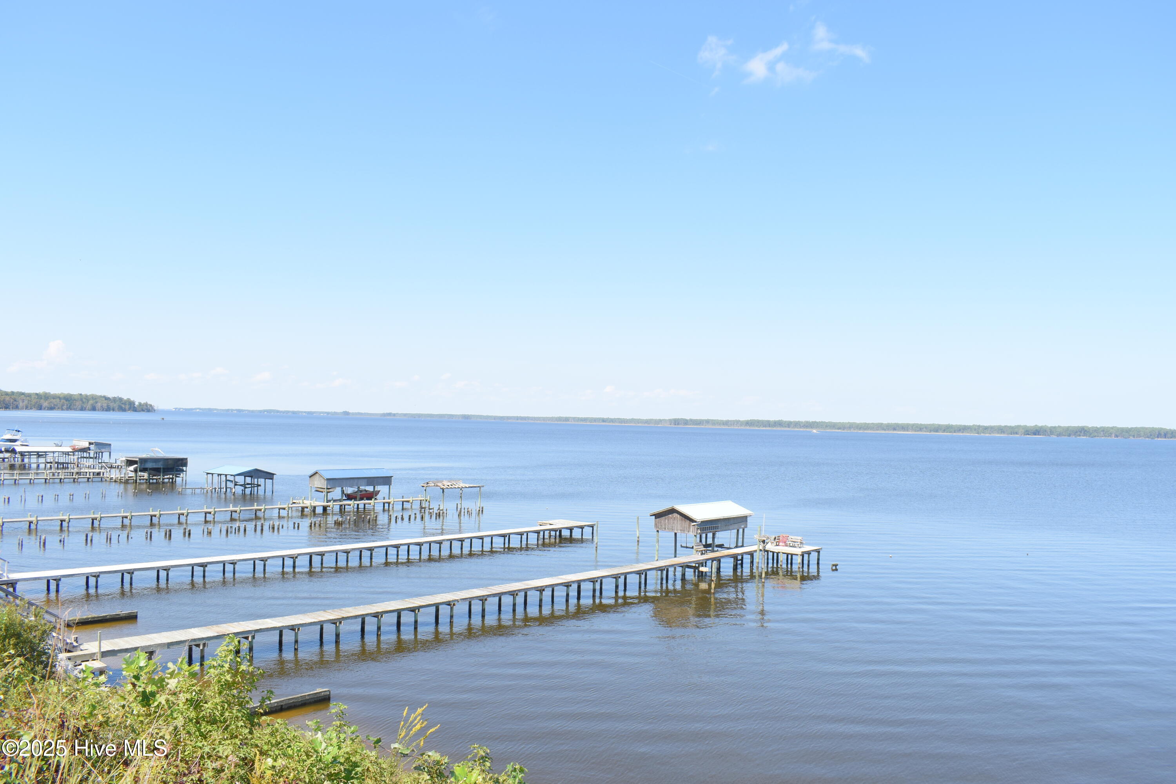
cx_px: 588
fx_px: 882
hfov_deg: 67.4
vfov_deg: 47.9
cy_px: 392
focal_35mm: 27
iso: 200
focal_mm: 18
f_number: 8
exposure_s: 1/250
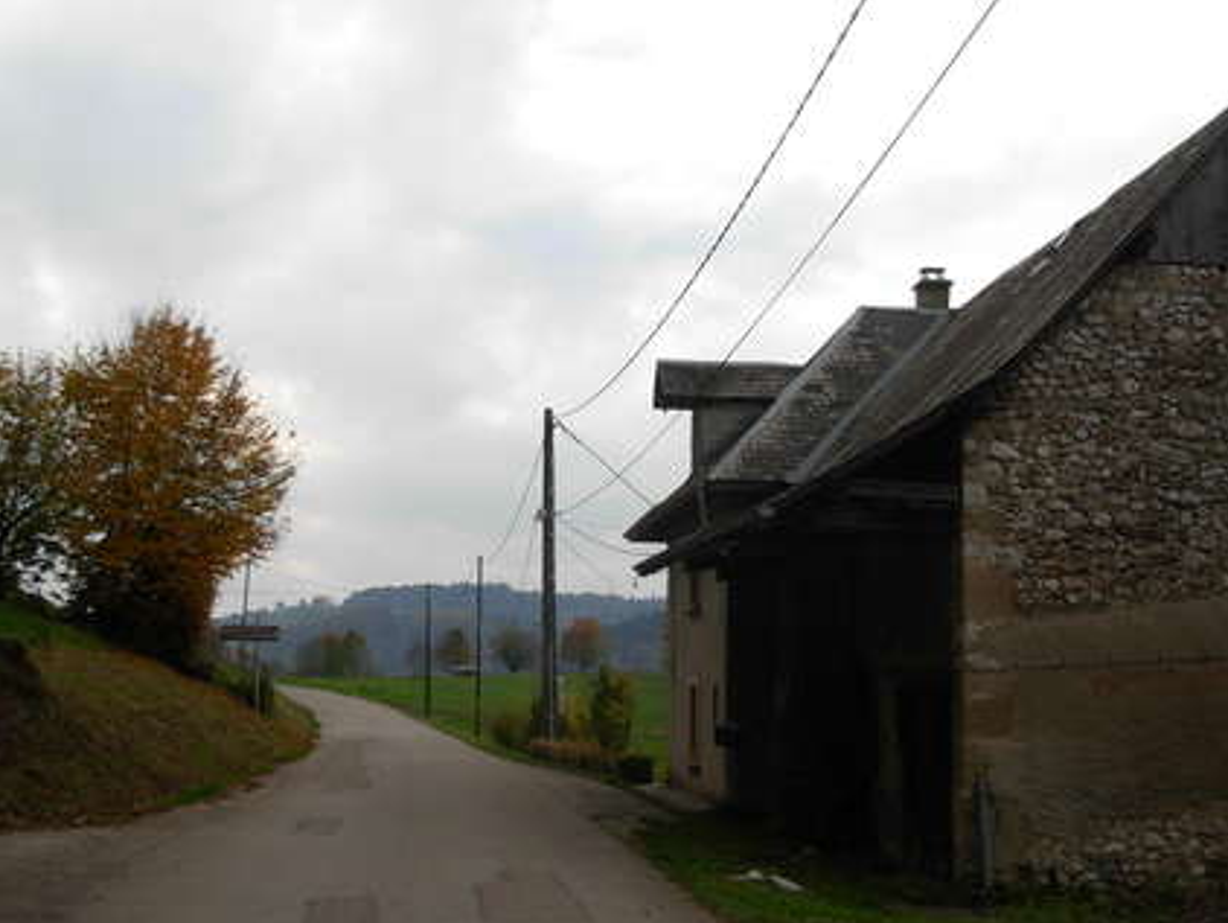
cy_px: 536
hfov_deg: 35.5
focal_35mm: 54
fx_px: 1917
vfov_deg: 27.0
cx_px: 634
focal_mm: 6.3
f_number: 2.9
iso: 79
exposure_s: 1/512
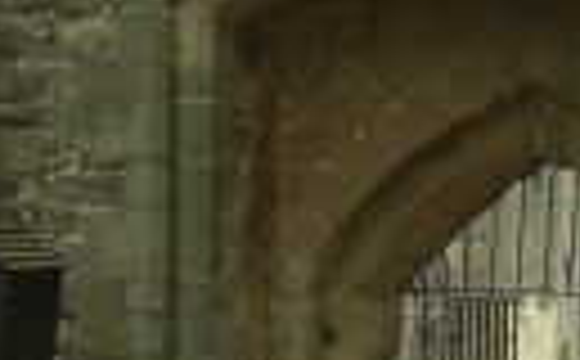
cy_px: 248
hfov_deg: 8.3
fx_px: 3990
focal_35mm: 253
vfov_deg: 5.2
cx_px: -18
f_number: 3.5
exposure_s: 1/682
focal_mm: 5.4
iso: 160
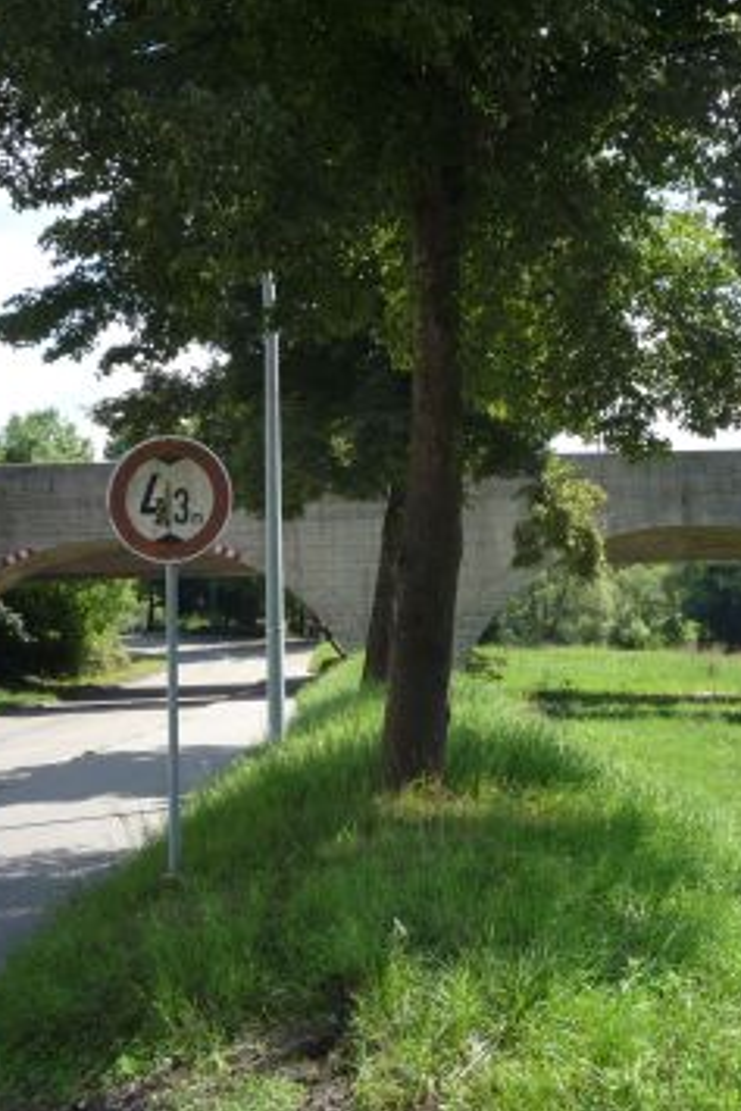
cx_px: 507
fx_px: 1388
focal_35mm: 45
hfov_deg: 29.6
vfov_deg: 43.6
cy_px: 554
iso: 100
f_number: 4
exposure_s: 1/320
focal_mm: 5.2
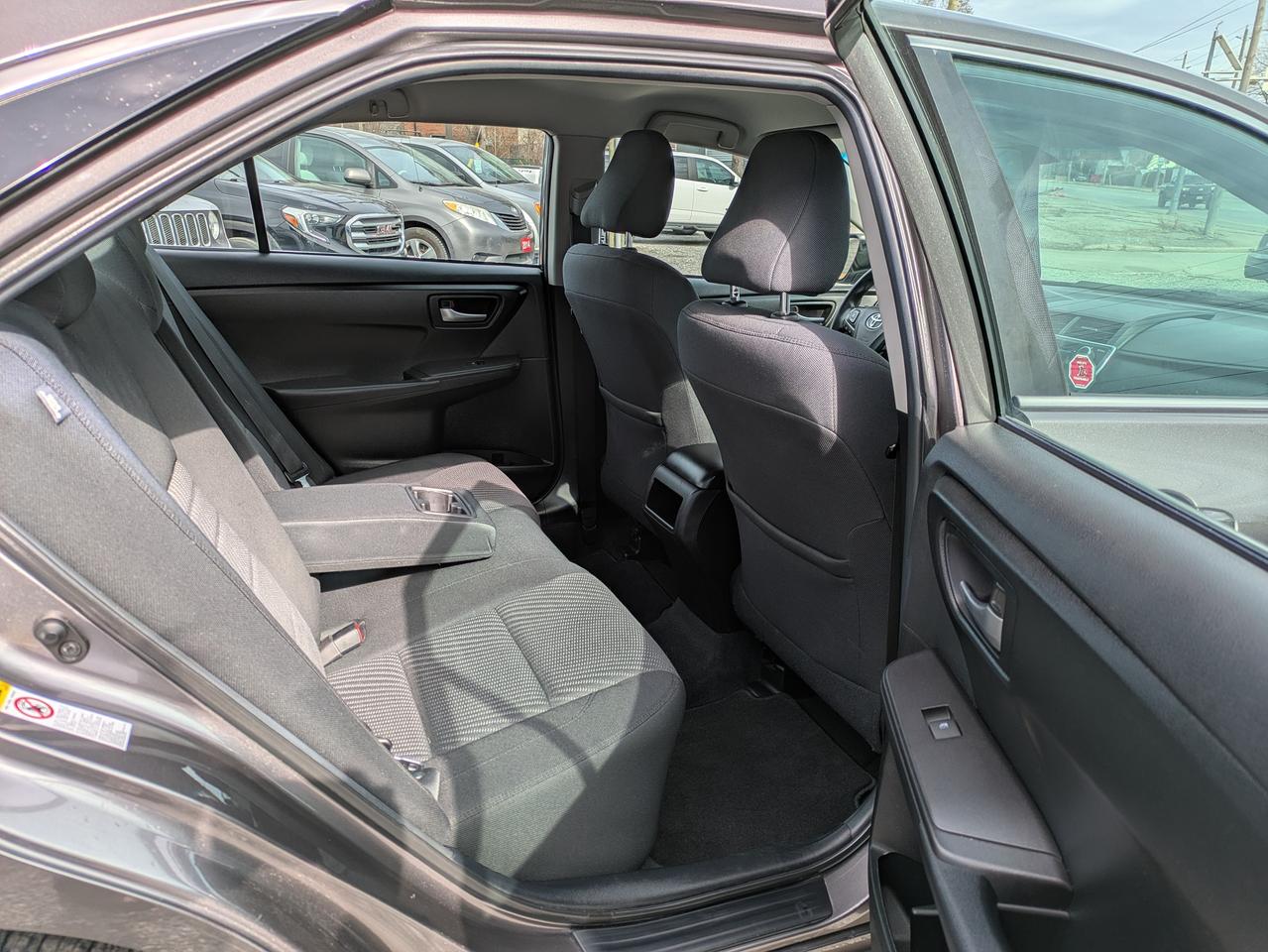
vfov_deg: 54.9
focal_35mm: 25
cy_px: 476
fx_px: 916
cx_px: 634
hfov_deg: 69.4
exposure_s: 1/1015
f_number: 1.89
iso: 33
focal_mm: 5.43
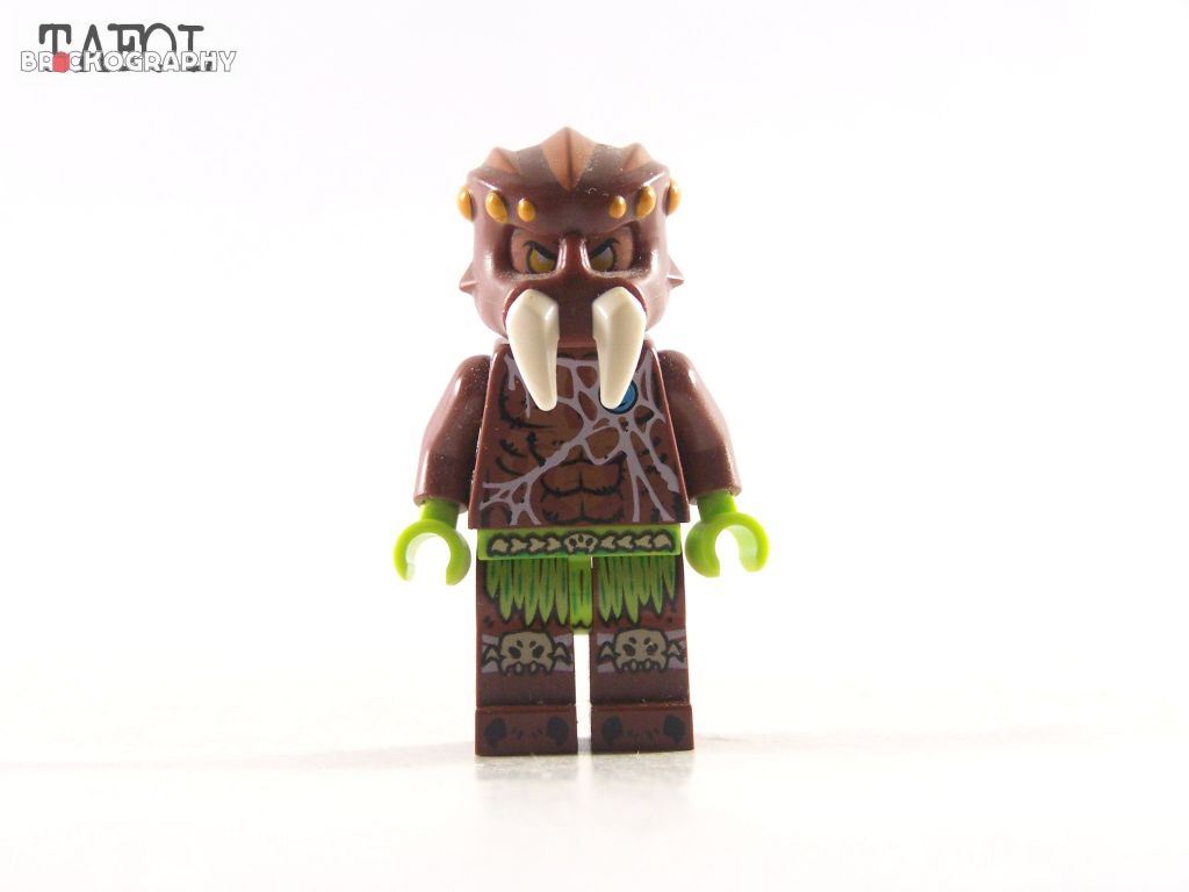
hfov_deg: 23.8
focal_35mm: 82
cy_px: 446
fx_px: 2817
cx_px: 594
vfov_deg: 18.0
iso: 200
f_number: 3.6
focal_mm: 13.7
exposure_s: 1/30
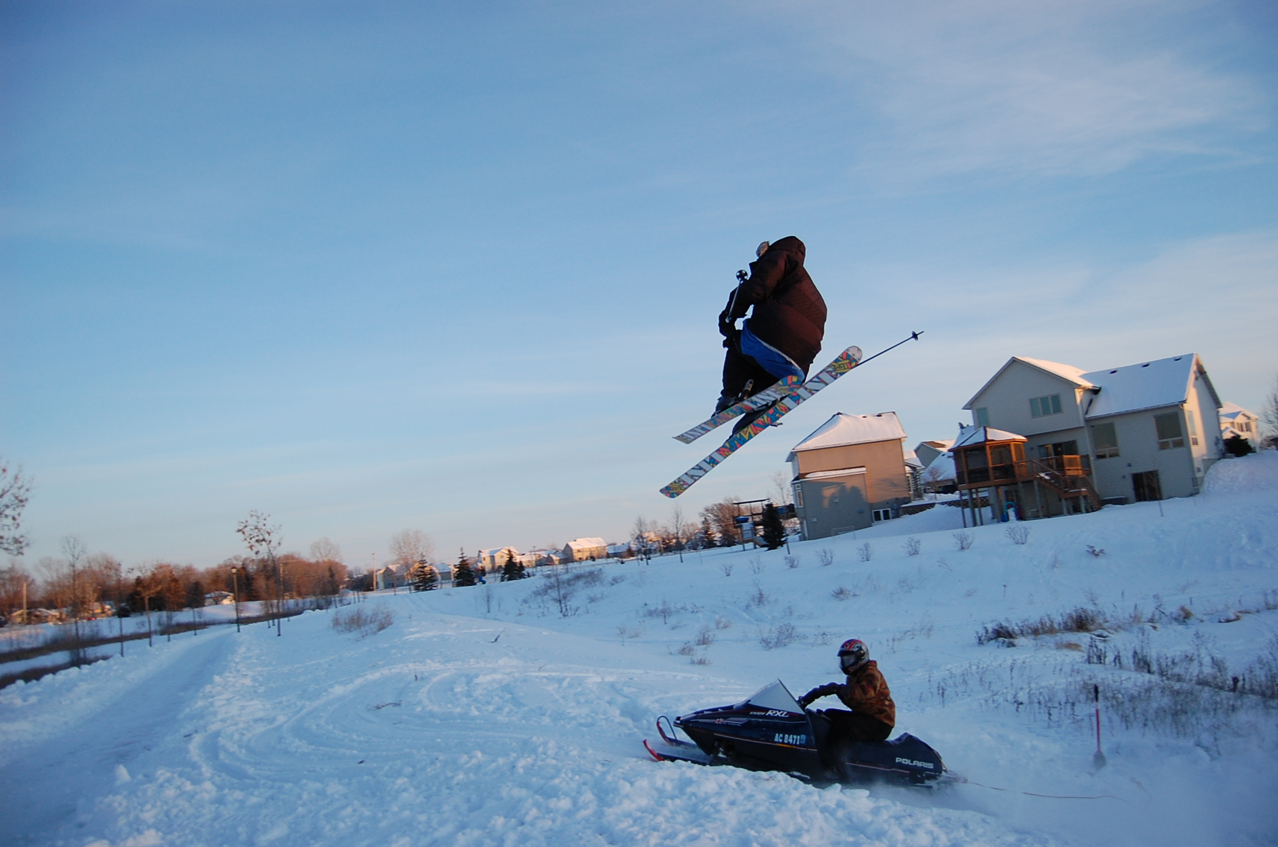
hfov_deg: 67.5
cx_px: 639
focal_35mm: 27
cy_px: 424
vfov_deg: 47.8
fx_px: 957
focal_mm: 18
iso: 360
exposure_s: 1/1000
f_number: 4
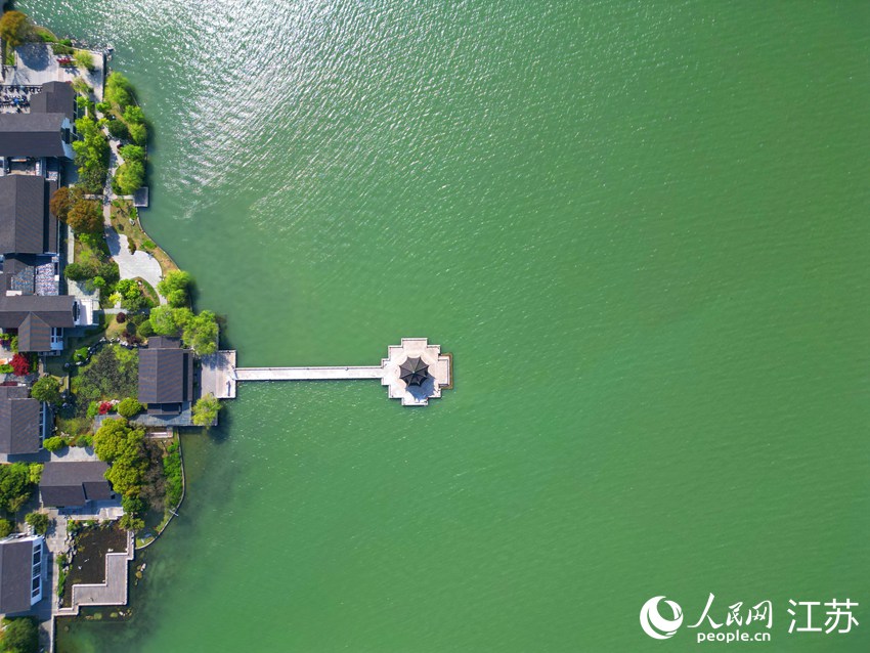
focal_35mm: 24
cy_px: 326
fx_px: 603
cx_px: 435
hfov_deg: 71.6
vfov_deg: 56.8
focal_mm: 6.72
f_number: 1.7
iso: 100
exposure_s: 1/1600
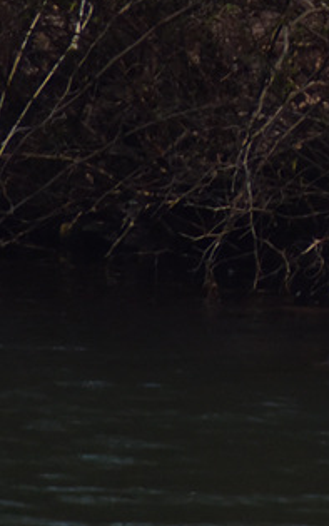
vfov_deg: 0.5
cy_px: -49
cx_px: 508
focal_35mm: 3880
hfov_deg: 0.3
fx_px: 55637
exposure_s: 1/2000
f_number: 13
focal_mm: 1000
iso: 2000
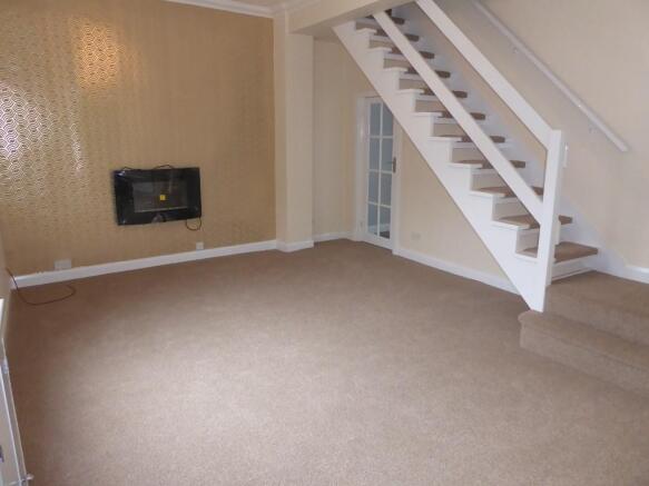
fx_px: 469
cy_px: 243
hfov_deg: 69.4
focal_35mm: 25
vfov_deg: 54.9
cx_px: 324
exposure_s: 1/60
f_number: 3.3
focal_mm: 4.3
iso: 320
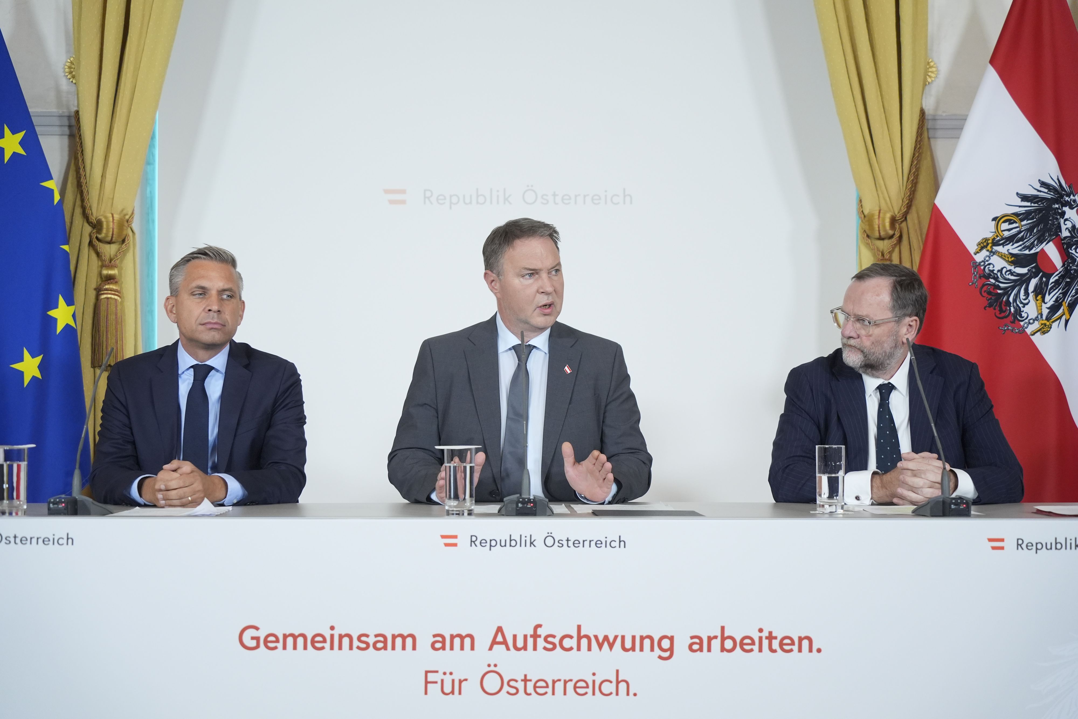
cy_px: 360
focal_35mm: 58
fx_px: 1737
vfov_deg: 23.4
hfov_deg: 34.5
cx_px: 539
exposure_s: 1/320
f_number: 4
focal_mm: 58
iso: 2000
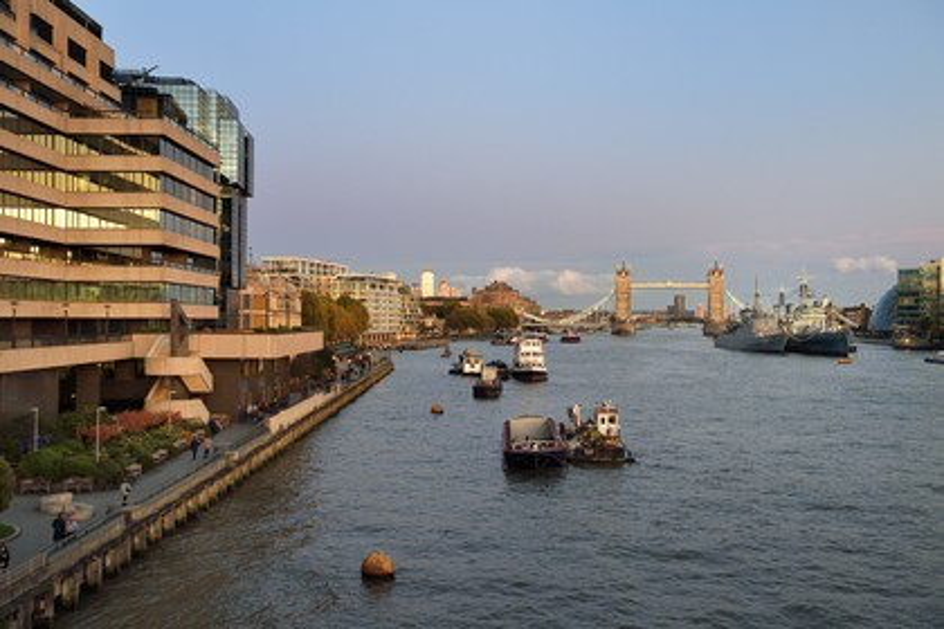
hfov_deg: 50.7
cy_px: 314
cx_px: 472
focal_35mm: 38
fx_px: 996
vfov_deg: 35.1
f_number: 7.1
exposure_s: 1/30
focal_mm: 38
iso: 800
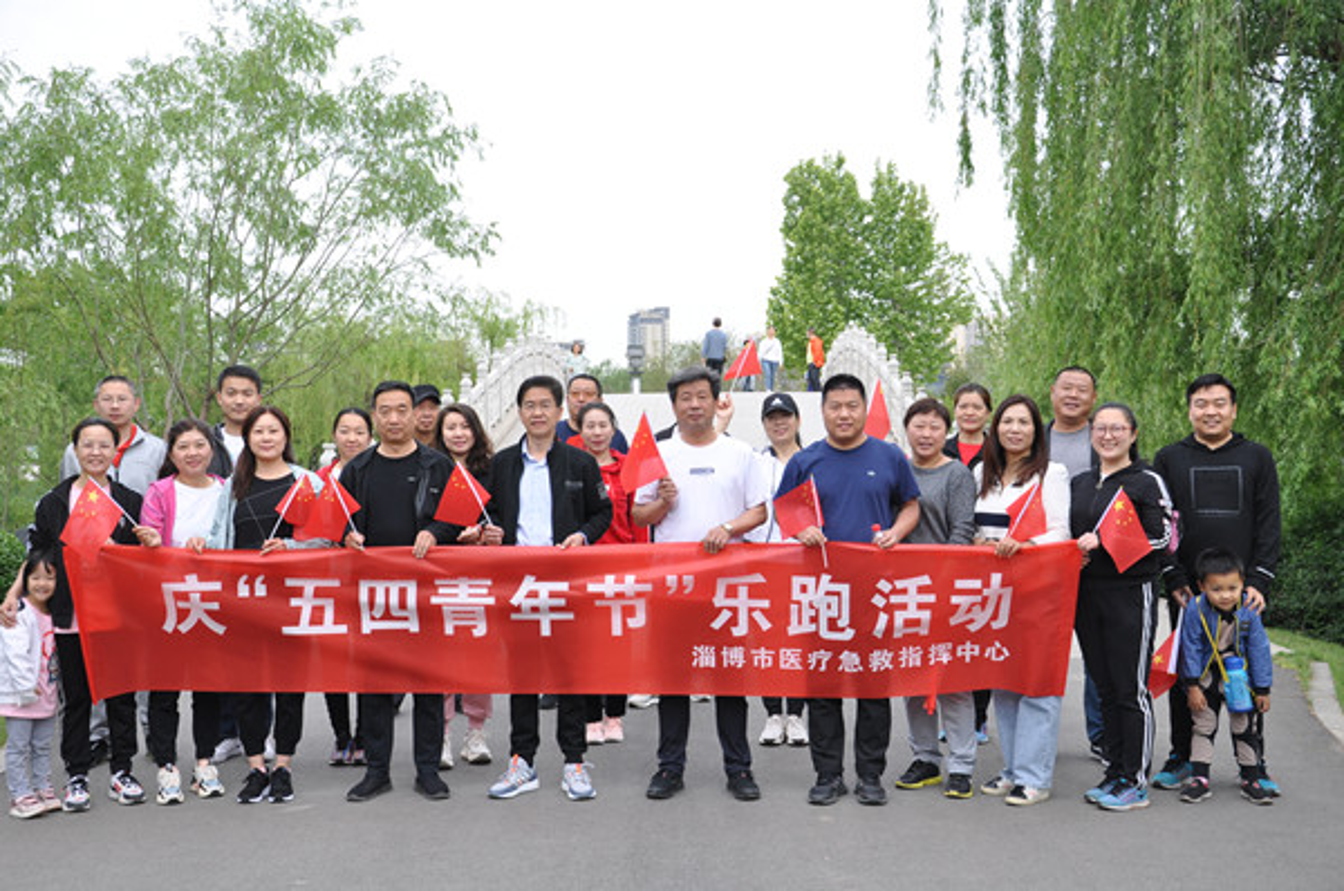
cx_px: 672
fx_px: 1789
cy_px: 446
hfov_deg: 41.2
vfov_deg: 28.0
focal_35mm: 48
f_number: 7.1
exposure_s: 1/200
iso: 200
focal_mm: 32
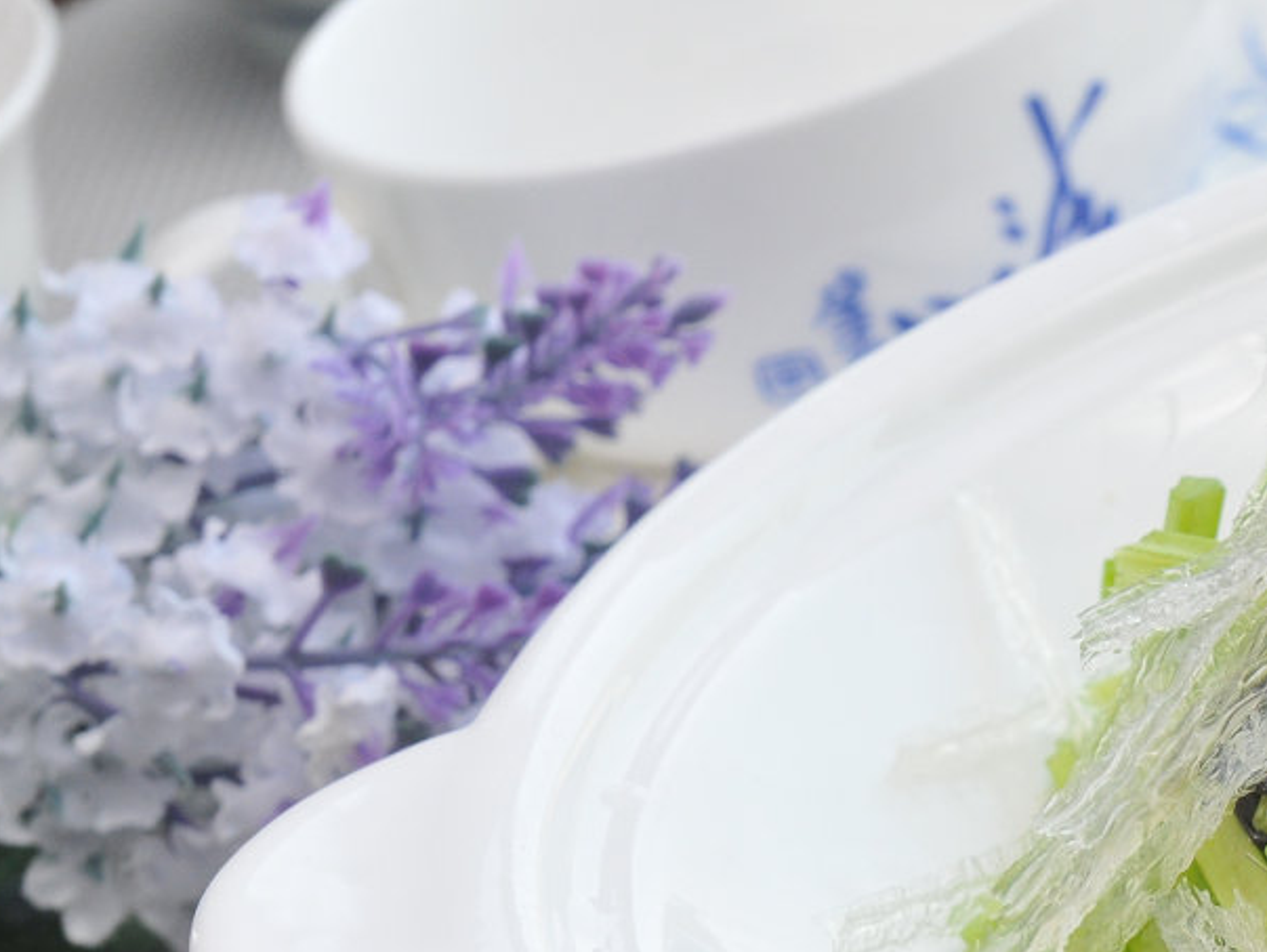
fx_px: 6995
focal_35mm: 191
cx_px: 1618
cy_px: 711
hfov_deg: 10.2
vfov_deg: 7.8
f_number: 8
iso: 400
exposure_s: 1/80
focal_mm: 50
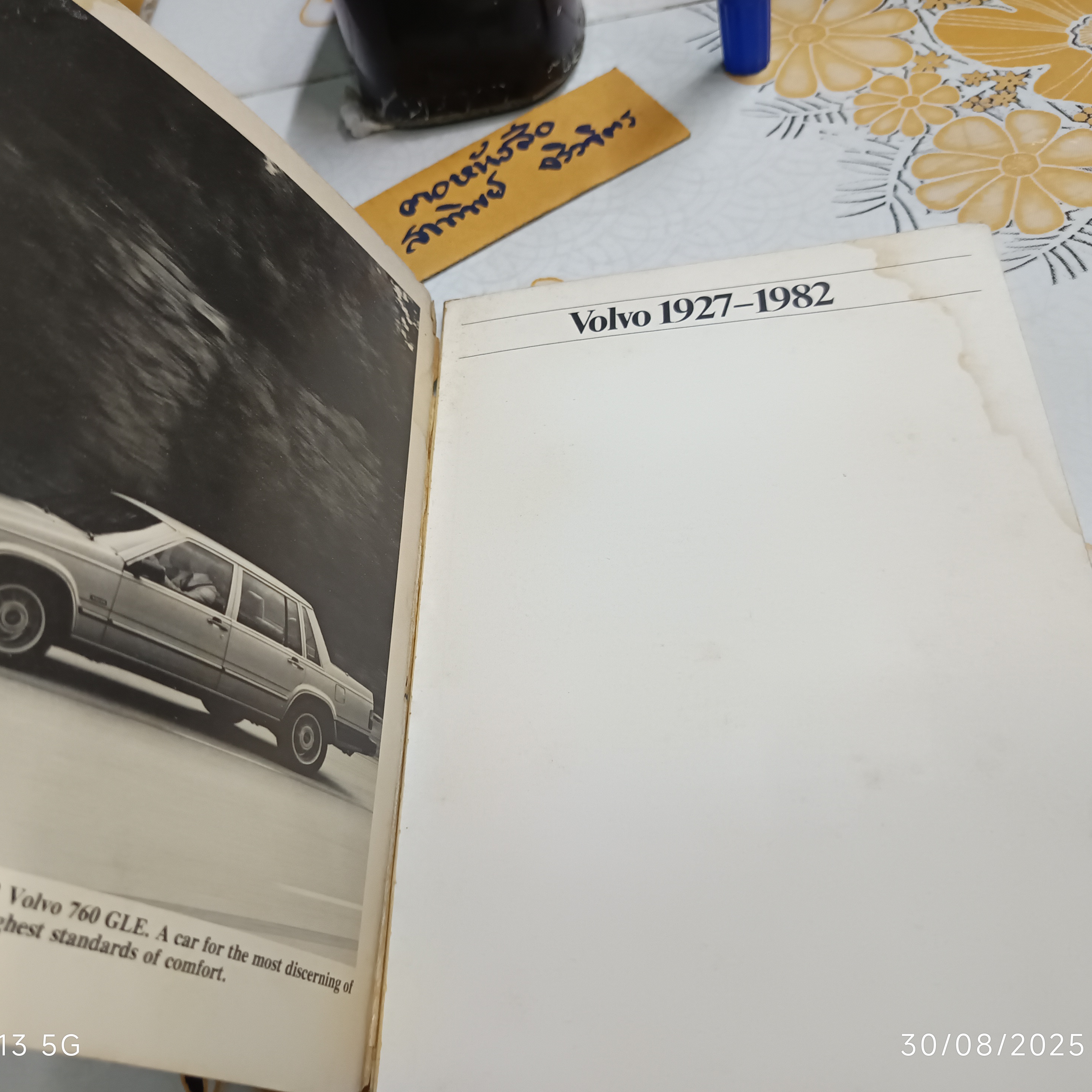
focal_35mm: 29
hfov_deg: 55.5
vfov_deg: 55.6
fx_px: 1035
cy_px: 544
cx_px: 480
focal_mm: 5.31
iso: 1179
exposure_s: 1/33.3
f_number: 1.7
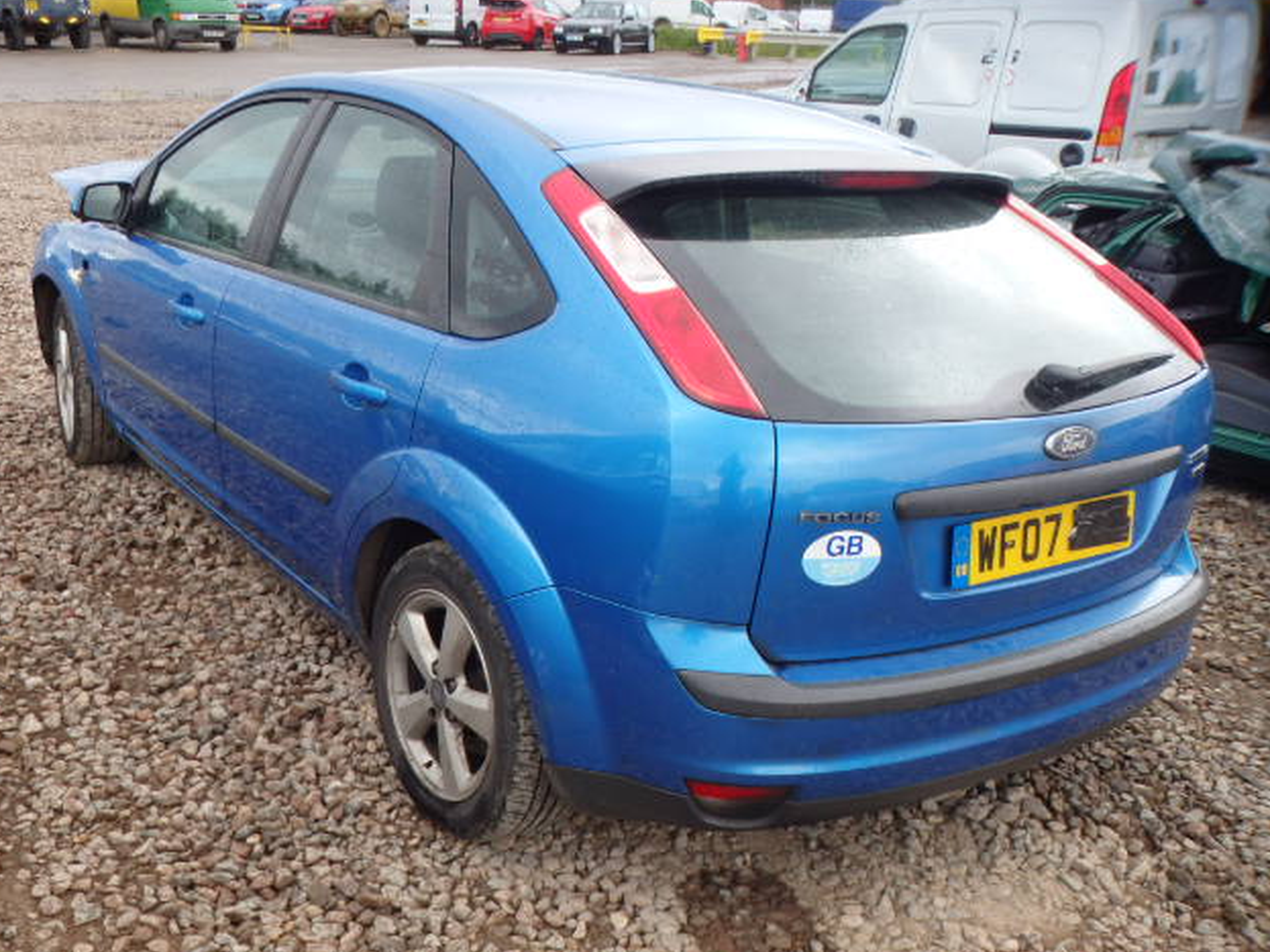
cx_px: 622
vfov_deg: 38.7
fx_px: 1357
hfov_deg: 50.1
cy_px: 477
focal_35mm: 37
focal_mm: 6.4
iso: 160
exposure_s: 1/80
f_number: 4.5
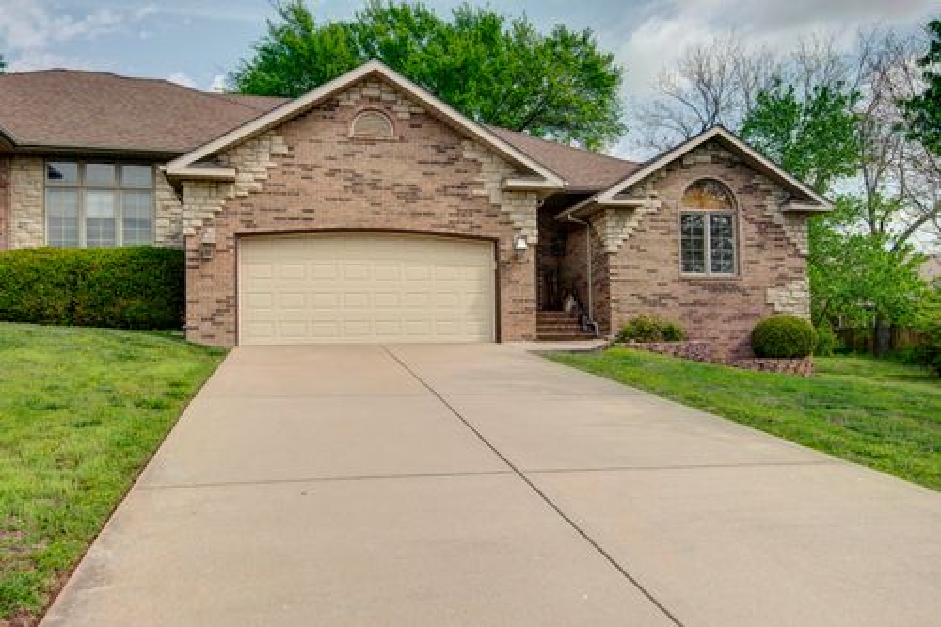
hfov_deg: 67.4
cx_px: 470
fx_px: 705
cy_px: 314
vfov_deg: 47.9
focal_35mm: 27
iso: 100
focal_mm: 27
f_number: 6.3
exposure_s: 1/500
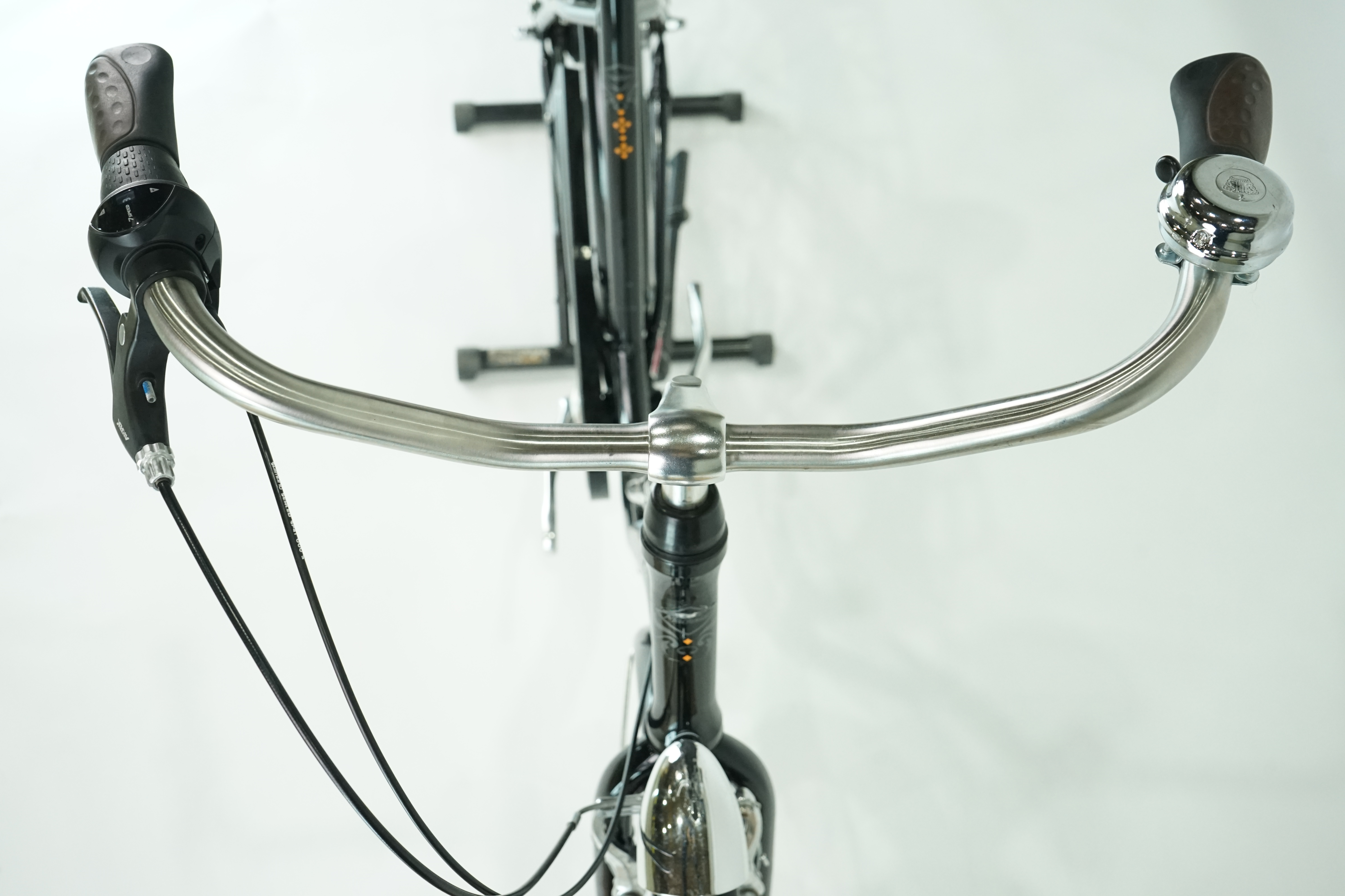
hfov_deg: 50.7
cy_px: 448
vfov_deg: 35.1
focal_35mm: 38
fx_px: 1420
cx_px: 672
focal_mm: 38
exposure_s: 1/200
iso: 2500
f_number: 6.3
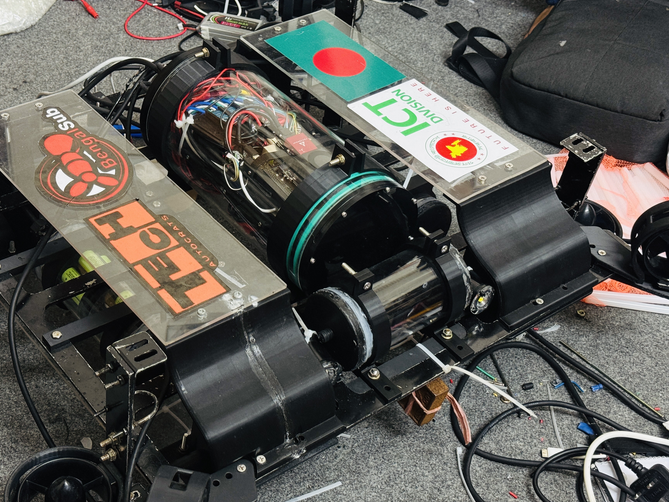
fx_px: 1082
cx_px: 279
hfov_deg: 34.3
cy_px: 260
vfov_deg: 26.1
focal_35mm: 56
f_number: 1.78
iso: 160
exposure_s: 1/50
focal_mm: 6.76
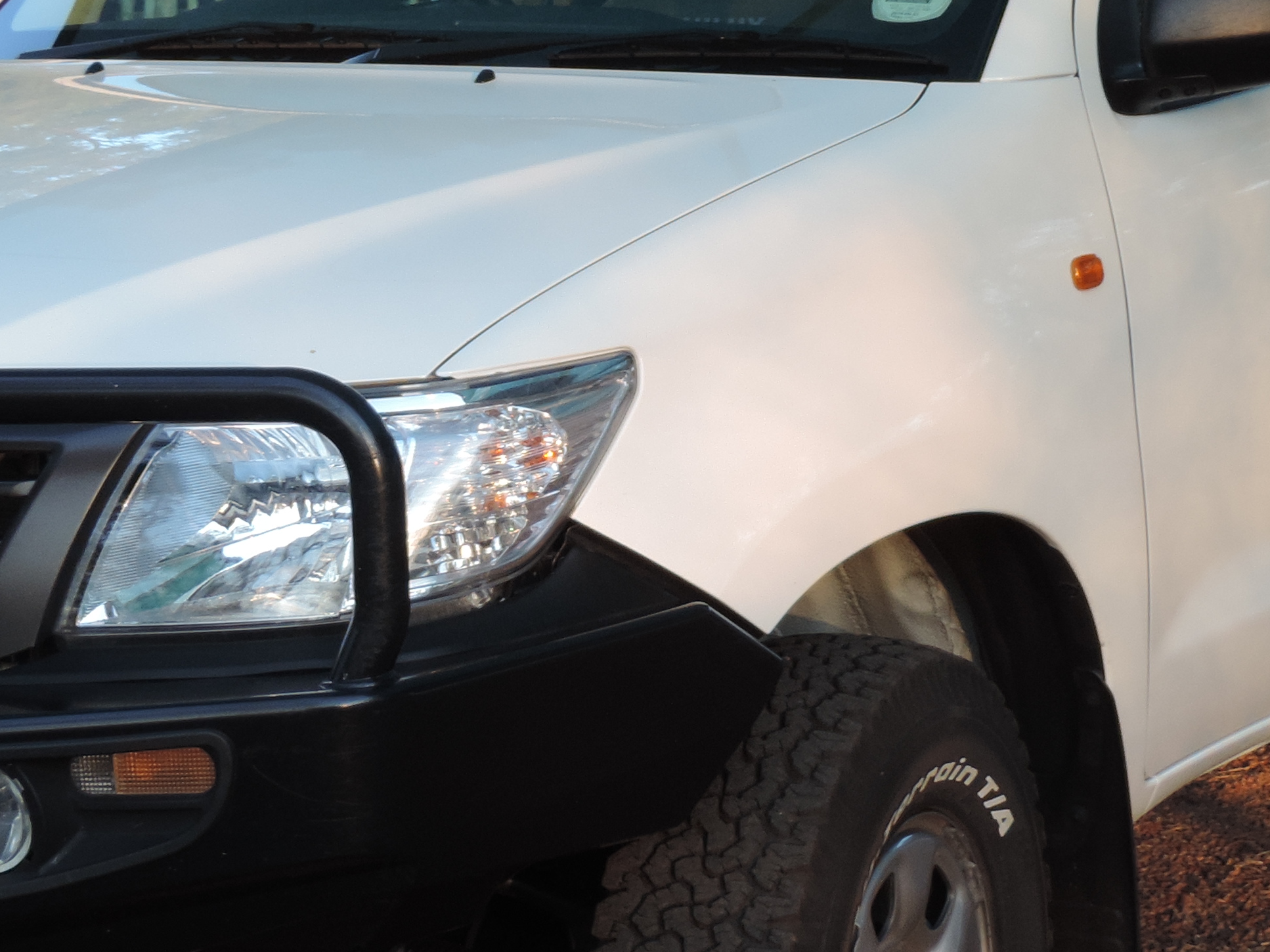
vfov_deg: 12.4
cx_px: 577
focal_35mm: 119
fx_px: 4365
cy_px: 290
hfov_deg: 16.5
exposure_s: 1/50
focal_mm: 8.3
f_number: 3.5
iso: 80
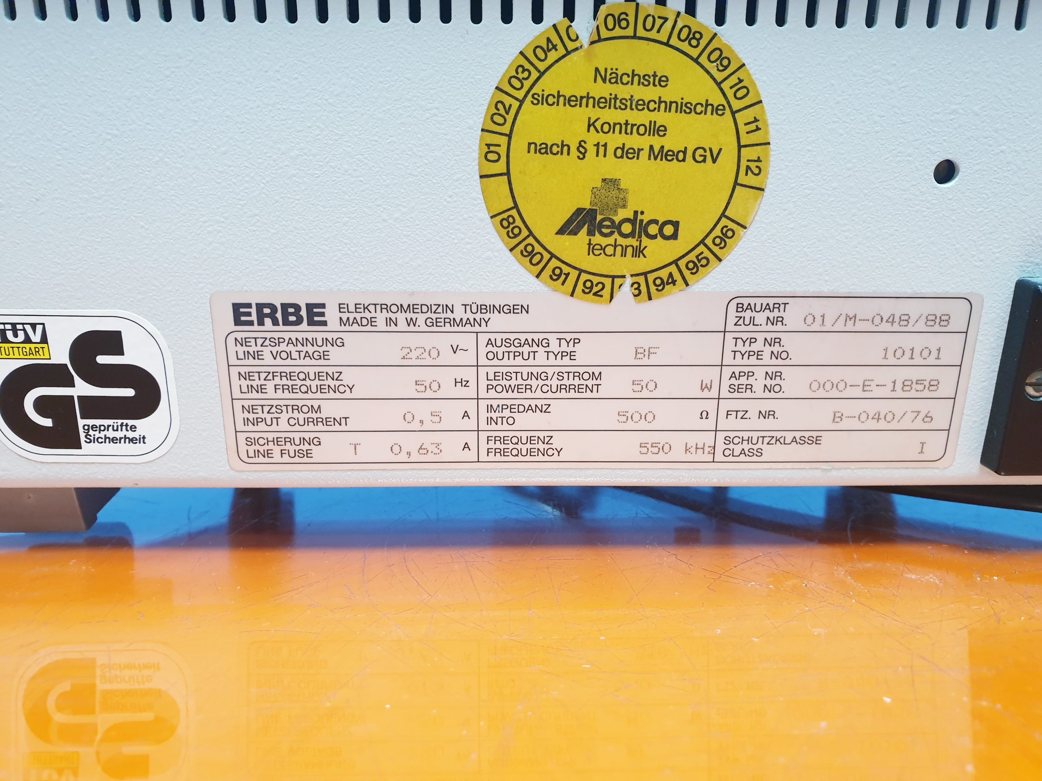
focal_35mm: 26
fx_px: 783
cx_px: 521
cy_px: 390
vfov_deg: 53.1
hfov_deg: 67.3
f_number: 2.4
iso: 250
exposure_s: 1/50
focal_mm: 4.3
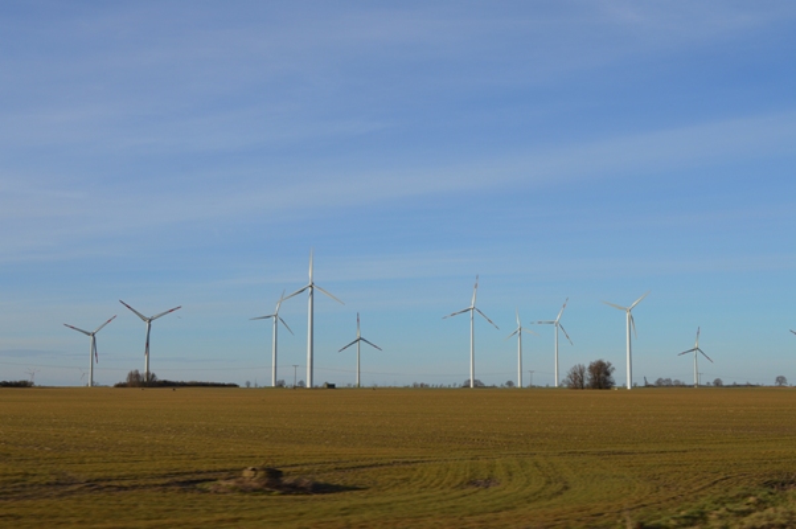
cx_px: 398
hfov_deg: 41.2
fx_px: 1060
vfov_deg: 28.0
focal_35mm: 48
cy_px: 264
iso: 100
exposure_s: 1/250
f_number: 8
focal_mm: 32
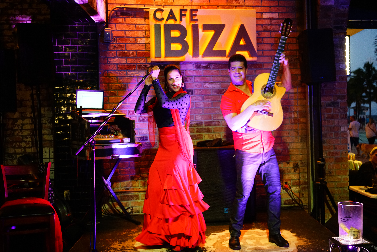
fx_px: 450
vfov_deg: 31.2
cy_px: 126
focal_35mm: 43
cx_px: 188
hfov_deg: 45.4
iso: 3200
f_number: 4.5
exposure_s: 1/80
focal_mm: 43
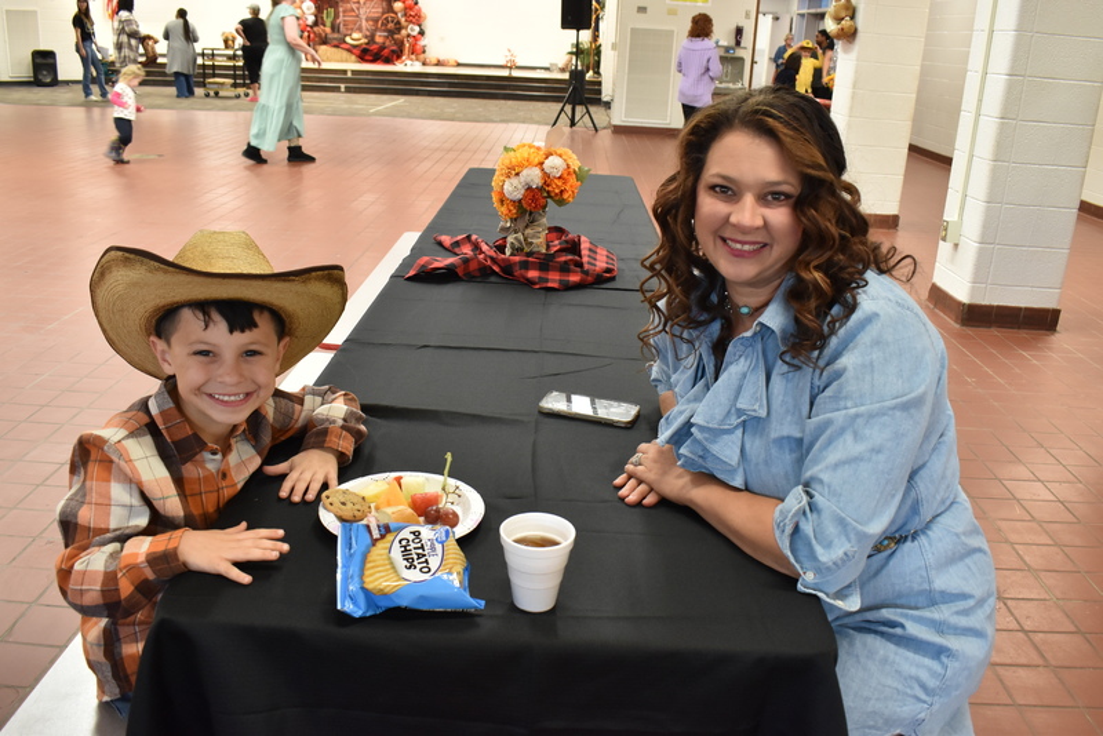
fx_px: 919
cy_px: 368
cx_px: 552
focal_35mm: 30
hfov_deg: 61.9
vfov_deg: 43.6
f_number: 7.1
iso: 900
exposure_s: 1/30
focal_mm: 20
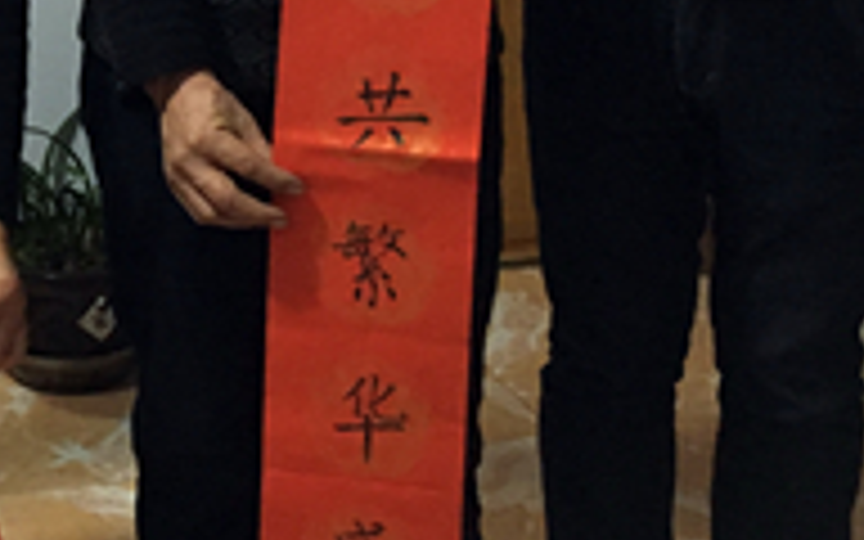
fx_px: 2260
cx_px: -81
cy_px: -162
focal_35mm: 96
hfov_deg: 20.6
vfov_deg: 13.2
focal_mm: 4.15
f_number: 2.2
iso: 200
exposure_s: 1/33
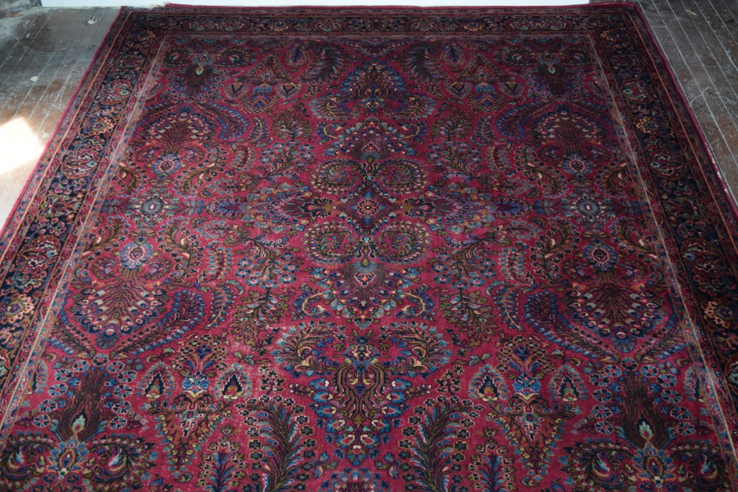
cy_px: 246
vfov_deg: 33.0
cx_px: 369
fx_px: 830
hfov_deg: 47.9
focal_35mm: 40
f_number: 4
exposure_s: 1/60
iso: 1100
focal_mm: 27
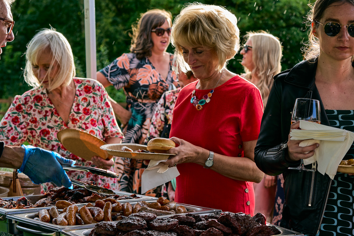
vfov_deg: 16.4
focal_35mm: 83
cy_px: 96
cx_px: 226
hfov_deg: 24.4
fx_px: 816
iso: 160
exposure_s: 1/200
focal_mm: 55
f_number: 5
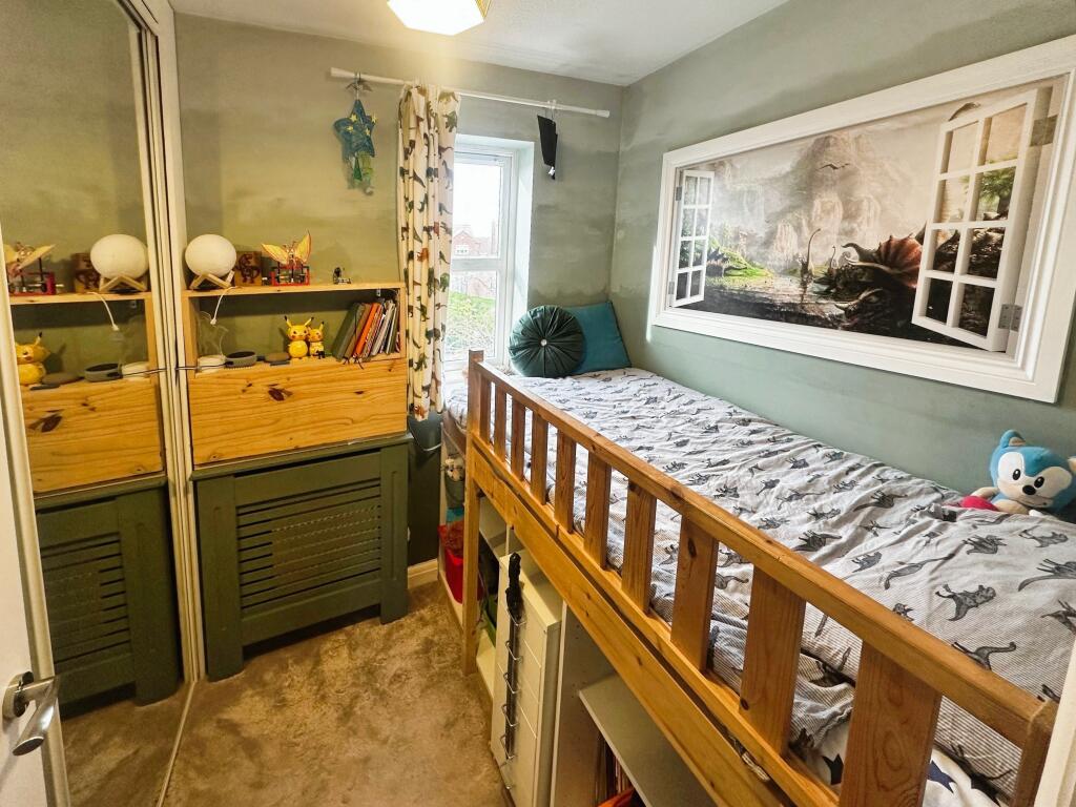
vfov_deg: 85.7
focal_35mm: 14
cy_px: 404
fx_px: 435
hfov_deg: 102.1
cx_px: 538
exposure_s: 1/100
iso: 200
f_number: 2.2
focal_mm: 2.22
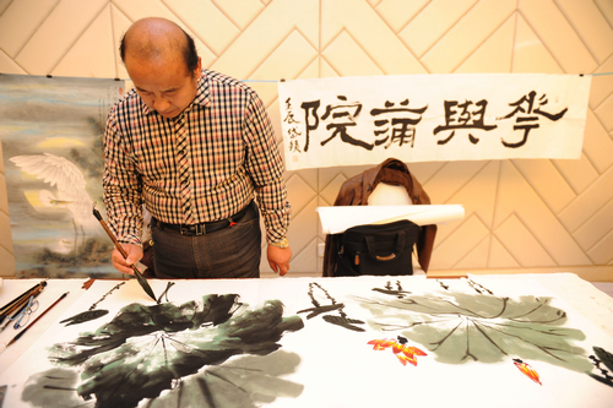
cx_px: 306
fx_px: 409
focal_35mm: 24
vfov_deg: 53.1
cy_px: 204
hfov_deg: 73.8
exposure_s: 1/250
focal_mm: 24
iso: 2500
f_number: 3.2
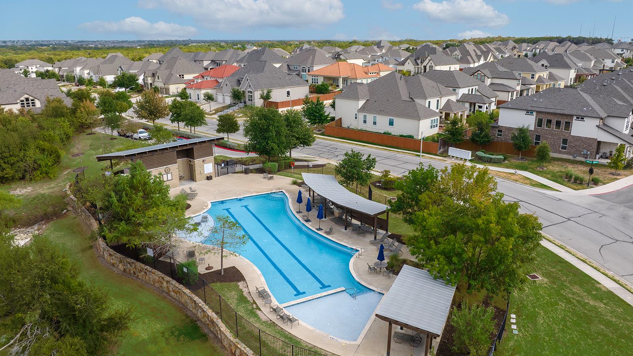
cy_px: 181
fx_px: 453
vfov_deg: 42.9
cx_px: 325
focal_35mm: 27
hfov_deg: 69.9
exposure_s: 1/800
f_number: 6.3
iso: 100
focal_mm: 12.29
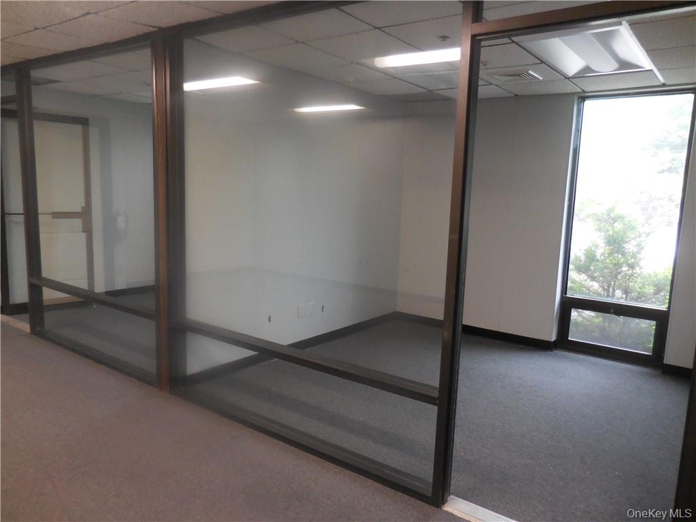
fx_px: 503
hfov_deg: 69.4
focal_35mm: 25
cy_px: 261
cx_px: 348
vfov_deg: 54.9
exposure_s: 1/30
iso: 360
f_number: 3.3
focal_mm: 4.5
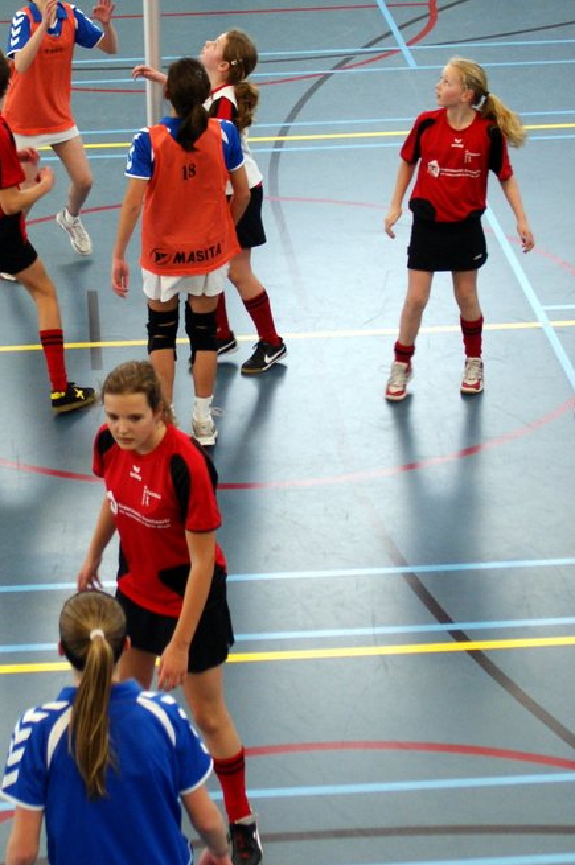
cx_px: 310
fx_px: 1850
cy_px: 243
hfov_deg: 17.7
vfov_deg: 26.1
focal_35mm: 77
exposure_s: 1/125
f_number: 3.2
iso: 400
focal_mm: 28
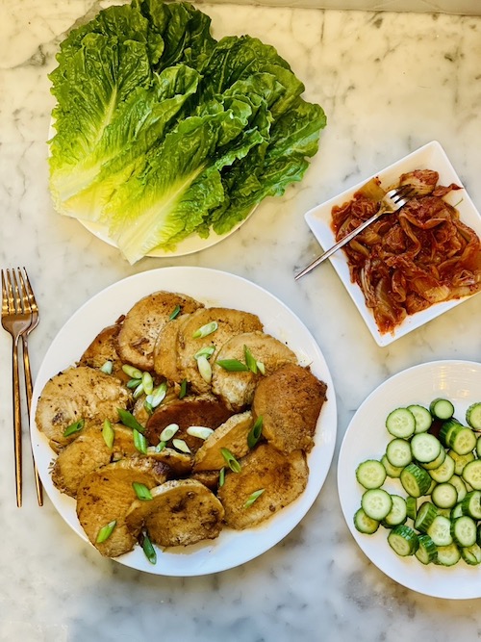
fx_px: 964
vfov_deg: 36.8
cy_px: 321
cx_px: 240
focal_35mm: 52
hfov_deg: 28.0
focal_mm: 6
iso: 160
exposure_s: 1/120
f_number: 2
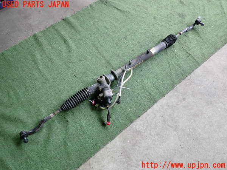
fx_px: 197
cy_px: 85
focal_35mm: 30
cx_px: 114
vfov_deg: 46.8
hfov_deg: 60.0
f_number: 2.3
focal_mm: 5.4
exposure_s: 1/60
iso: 200
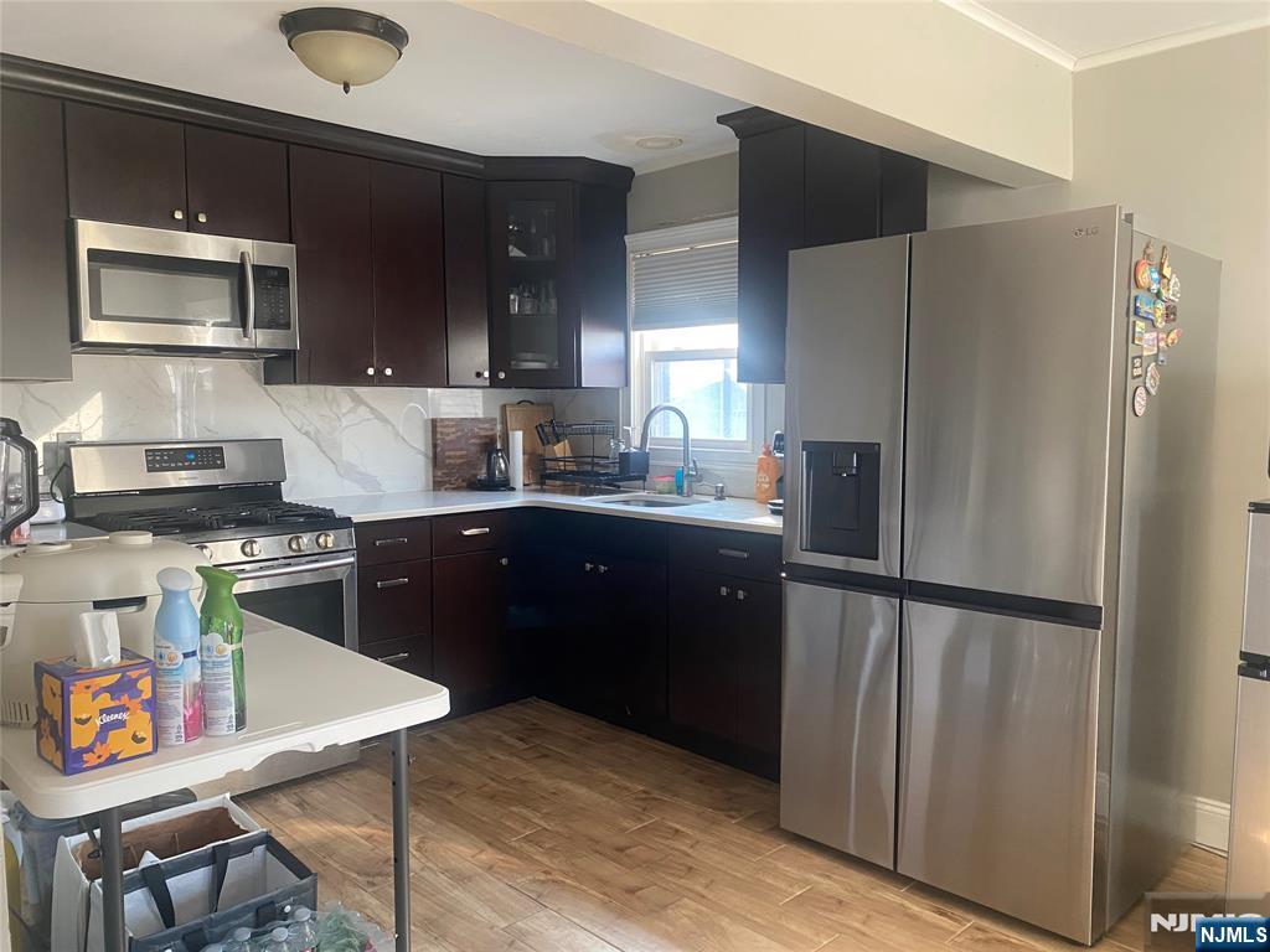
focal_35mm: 26
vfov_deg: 53.1
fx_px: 954
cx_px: 635
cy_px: 476
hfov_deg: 67.3
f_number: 1.8
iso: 250
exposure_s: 1/60
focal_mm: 4.25
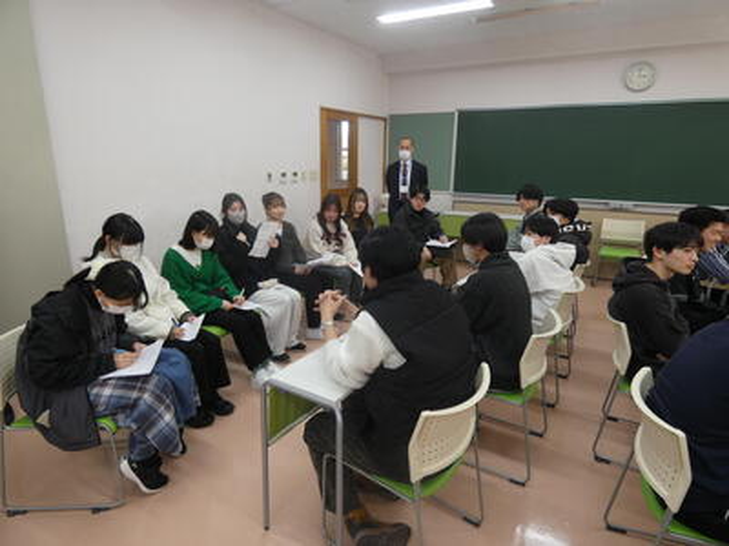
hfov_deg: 81.7
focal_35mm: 20
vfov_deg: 66.0
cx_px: 364
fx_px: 421
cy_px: 273
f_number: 2.8
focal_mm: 3.6
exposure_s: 1/60
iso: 100
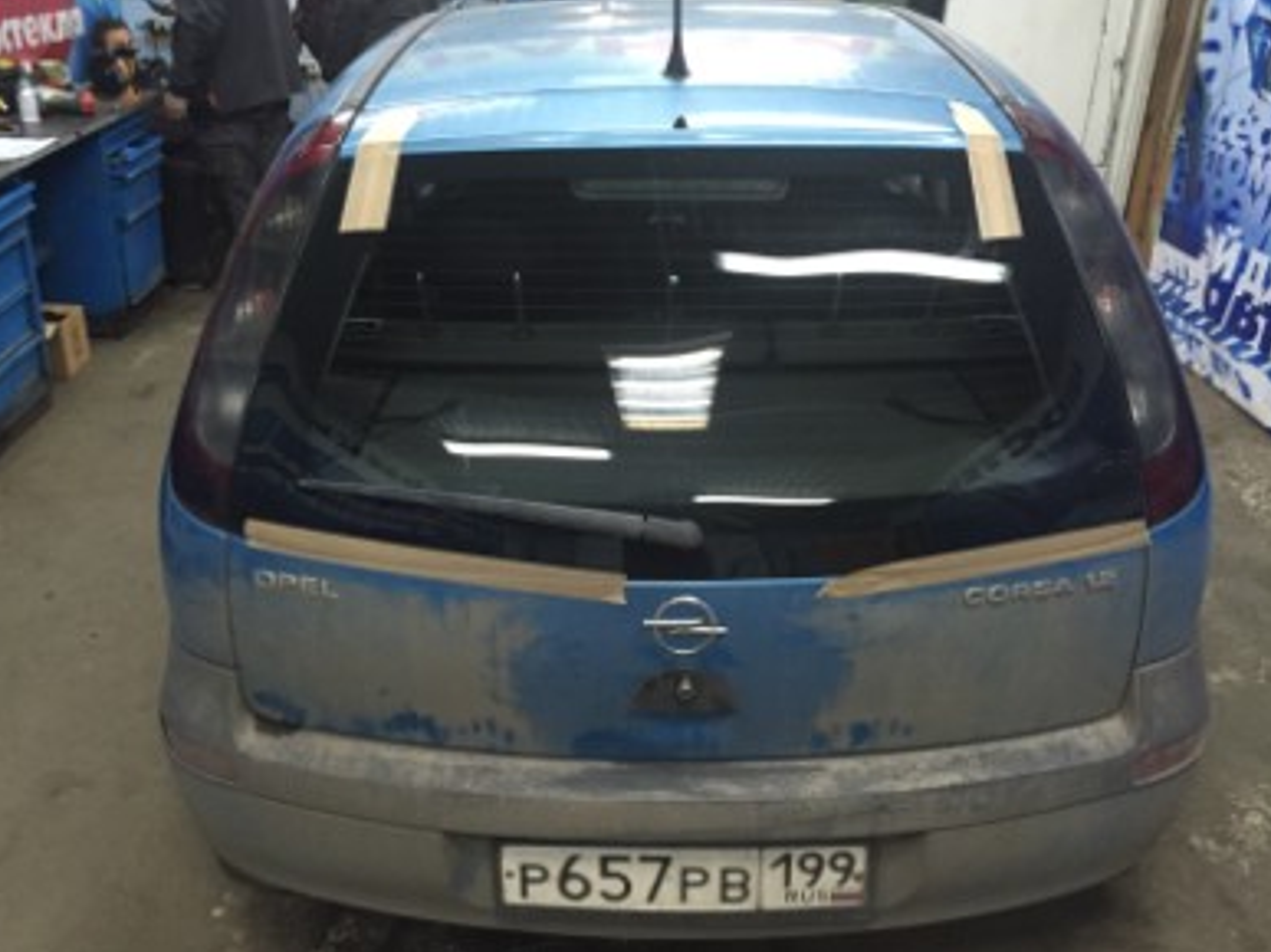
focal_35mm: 30
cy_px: 466
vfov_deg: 46.8
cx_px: 627
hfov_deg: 60.0
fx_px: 1101
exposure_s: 1/33
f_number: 2.2
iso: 250
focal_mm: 4.15
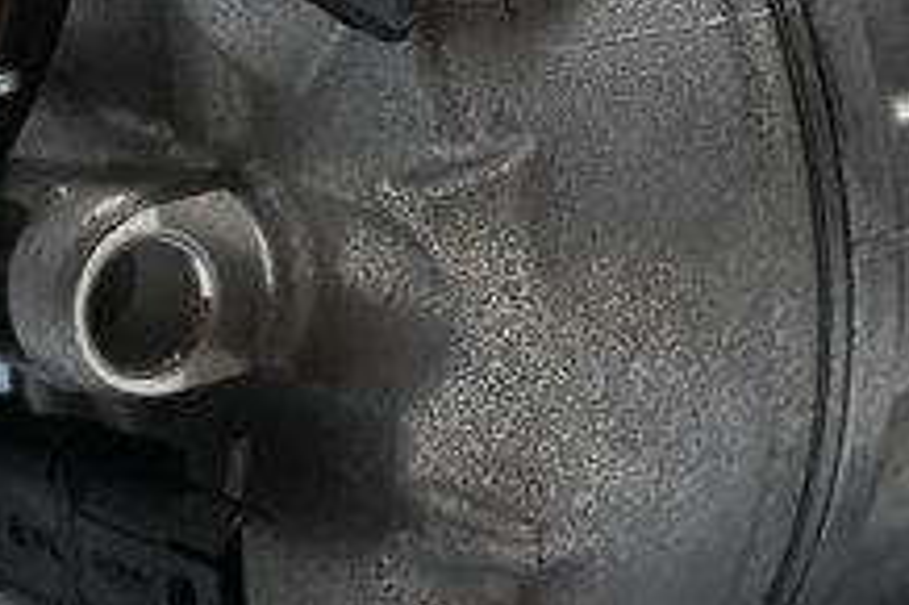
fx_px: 3478
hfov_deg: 14.8
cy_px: -2
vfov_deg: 9.9
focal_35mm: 138
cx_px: 746
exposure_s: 1/125
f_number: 4.2
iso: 1000
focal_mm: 25
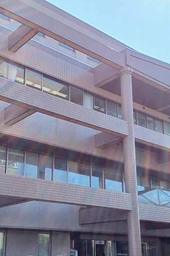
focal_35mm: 47
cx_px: 72
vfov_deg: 41.8
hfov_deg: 28.6
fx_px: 333
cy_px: 150
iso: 40
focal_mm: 3.58
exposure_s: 1/511
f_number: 1.9
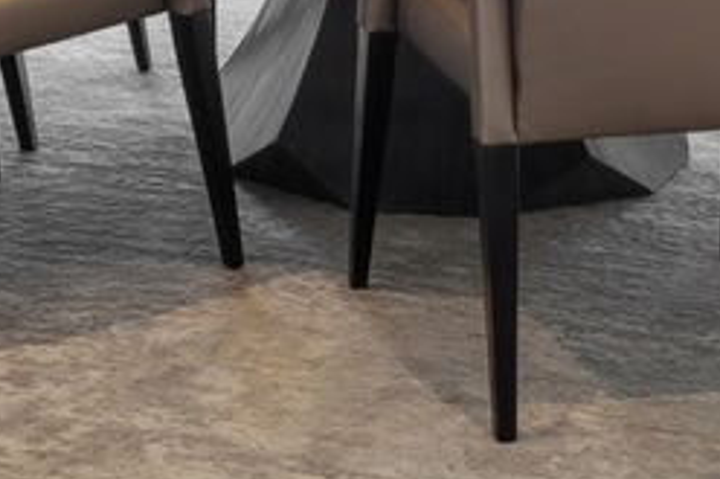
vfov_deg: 8.8
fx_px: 2878
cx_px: 122
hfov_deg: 14.2
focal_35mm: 144
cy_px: -607
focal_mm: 22
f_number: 8
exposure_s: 1/40
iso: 200
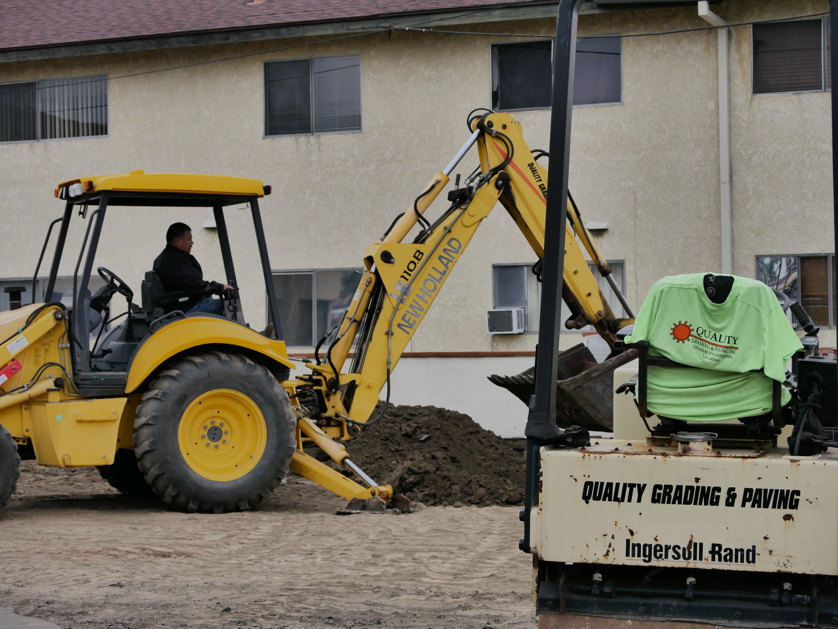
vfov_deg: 16.4
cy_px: 314
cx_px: 419
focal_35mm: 90
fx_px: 2180
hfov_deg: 21.8
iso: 800
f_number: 9
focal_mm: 45
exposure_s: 1/320
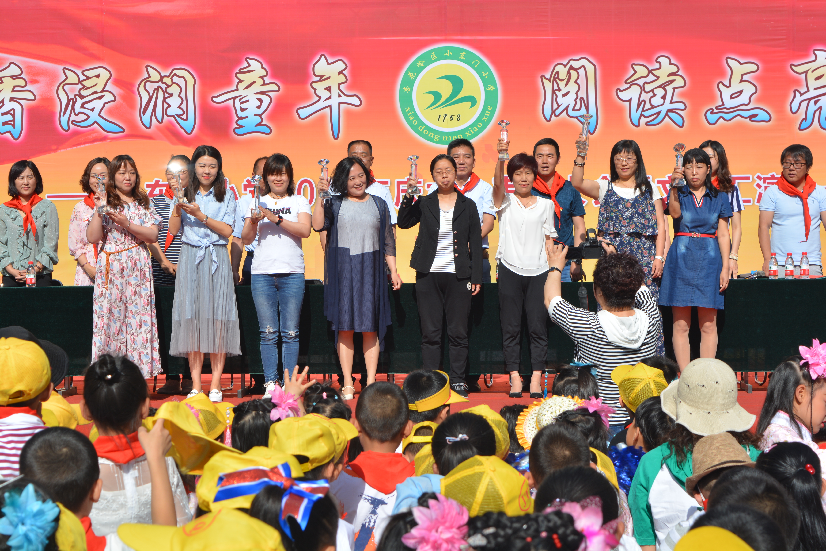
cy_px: 276
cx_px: 413
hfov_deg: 24.6
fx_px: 1893
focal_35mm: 82
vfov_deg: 16.6
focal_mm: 55
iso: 100
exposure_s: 1/320
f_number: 9
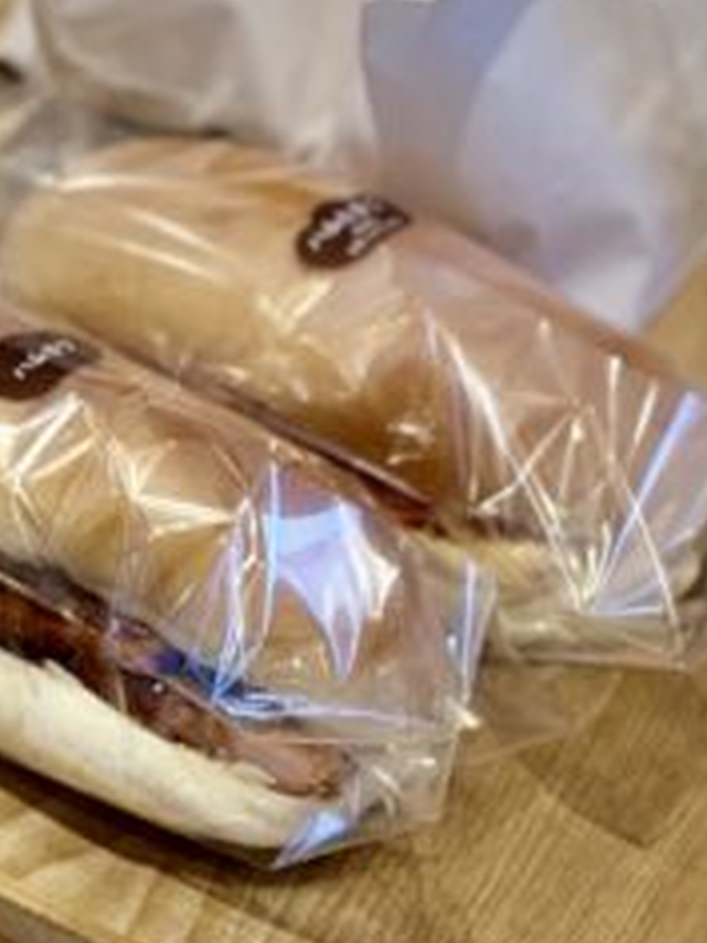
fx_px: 3077
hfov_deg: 13.0
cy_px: 871
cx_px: 52
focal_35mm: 113
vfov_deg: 17.1
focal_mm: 5.96
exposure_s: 1/203
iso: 40
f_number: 1.6
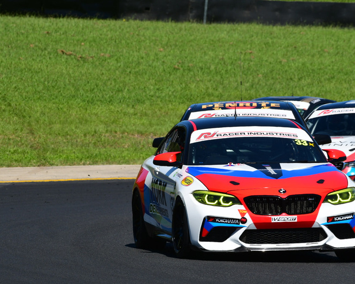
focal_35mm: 492
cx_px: 202
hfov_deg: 3.9
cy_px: 142
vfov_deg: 3.1
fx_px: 5169
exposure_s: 1/640
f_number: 11
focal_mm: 290
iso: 320
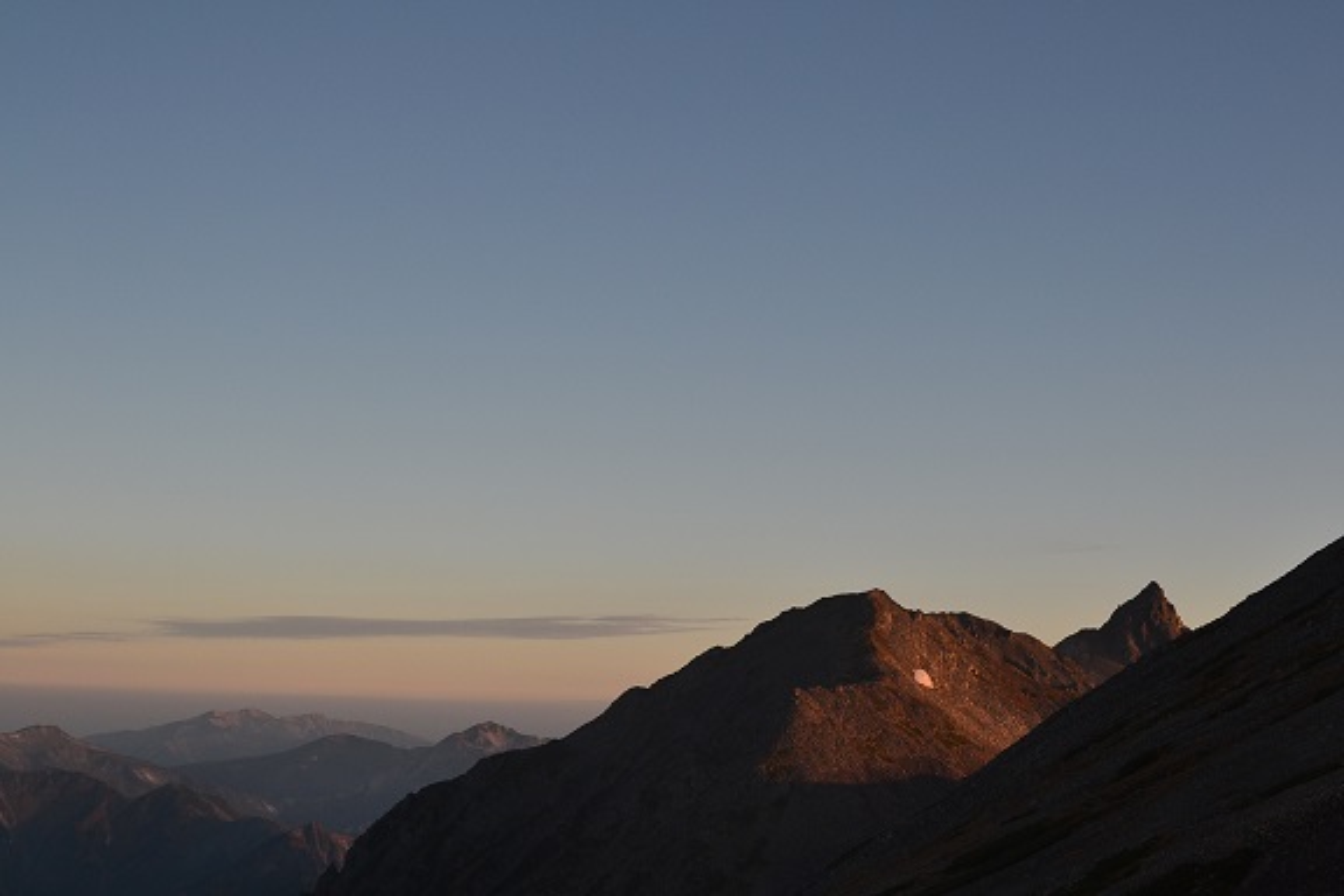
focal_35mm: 52
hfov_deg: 37.9
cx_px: 672
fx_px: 1960
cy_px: 448
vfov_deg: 25.8
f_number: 10
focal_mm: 35
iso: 400
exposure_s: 1/200
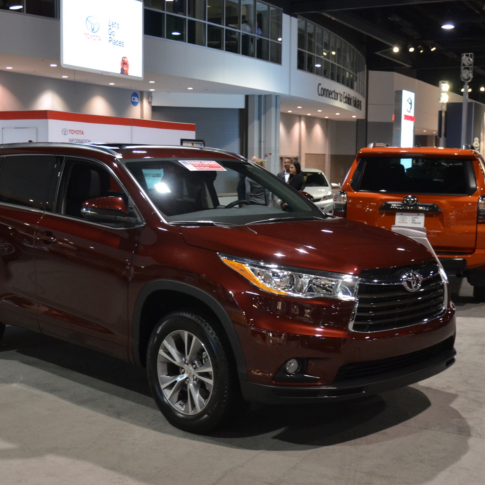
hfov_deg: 34.0
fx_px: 793
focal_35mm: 50
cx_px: 207
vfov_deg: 34.0
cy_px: 242
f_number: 4
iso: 1600
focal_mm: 26
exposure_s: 1/80
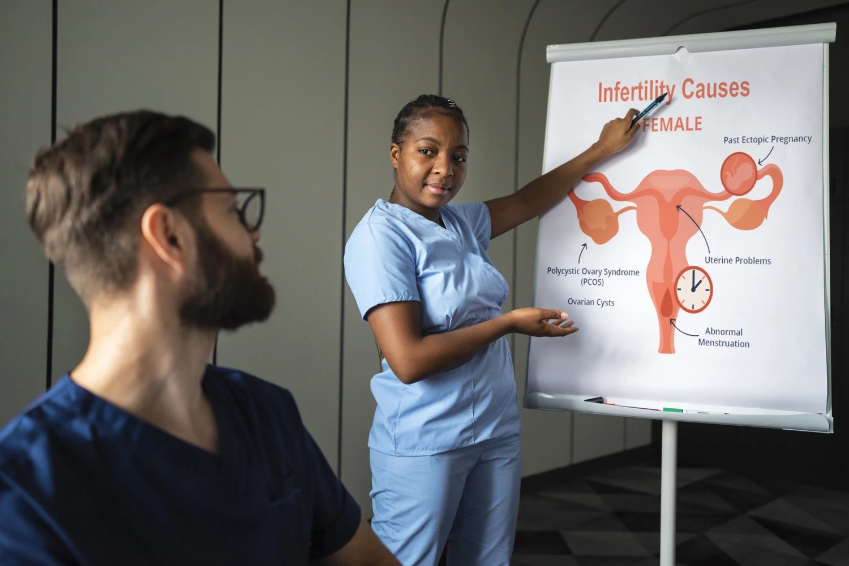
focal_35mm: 35
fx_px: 826
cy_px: 283
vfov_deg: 37.9
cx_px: 424
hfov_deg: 54.4
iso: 1250
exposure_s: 1/80
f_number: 2
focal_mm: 35
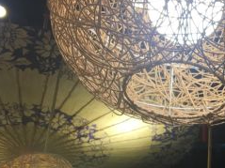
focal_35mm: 85
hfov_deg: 22.0
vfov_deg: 17.1
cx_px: 235
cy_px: 145
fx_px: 552
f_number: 2.2
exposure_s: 1/33
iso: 32
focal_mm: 4.15
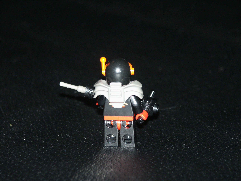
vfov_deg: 7.5
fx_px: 1385
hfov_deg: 9.9
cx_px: 120
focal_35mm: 199
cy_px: 90
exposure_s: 1/180
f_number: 3.5
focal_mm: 50.28
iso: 200
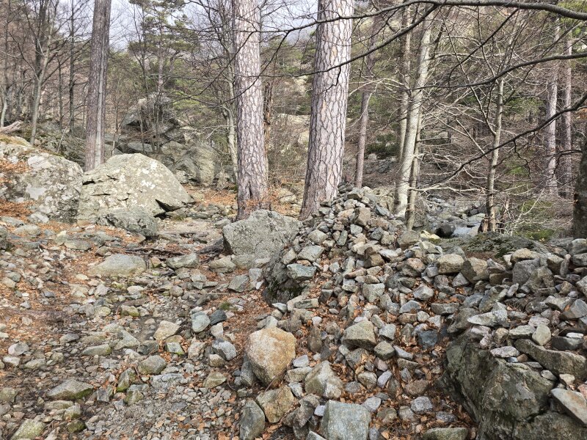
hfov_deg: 73.9
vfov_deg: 58.9
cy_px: 220
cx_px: 294
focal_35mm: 23
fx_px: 390
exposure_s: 1/180
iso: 16
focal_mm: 6.3
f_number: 1.7
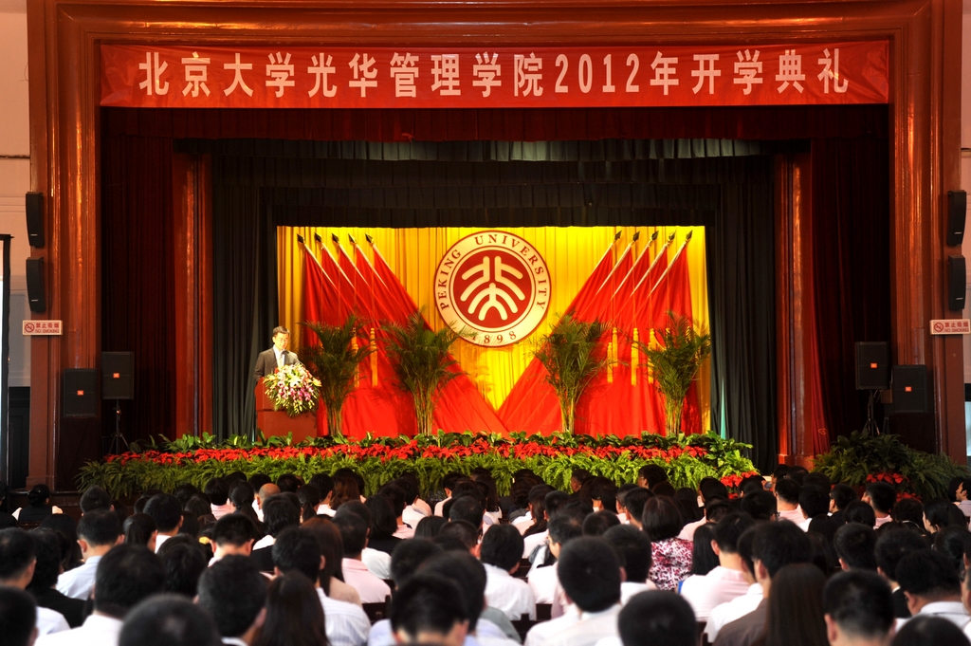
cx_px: 486
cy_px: 323
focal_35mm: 70
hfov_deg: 28.9
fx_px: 1886
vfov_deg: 19.4
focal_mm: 70
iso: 500
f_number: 2.8
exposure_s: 1/60
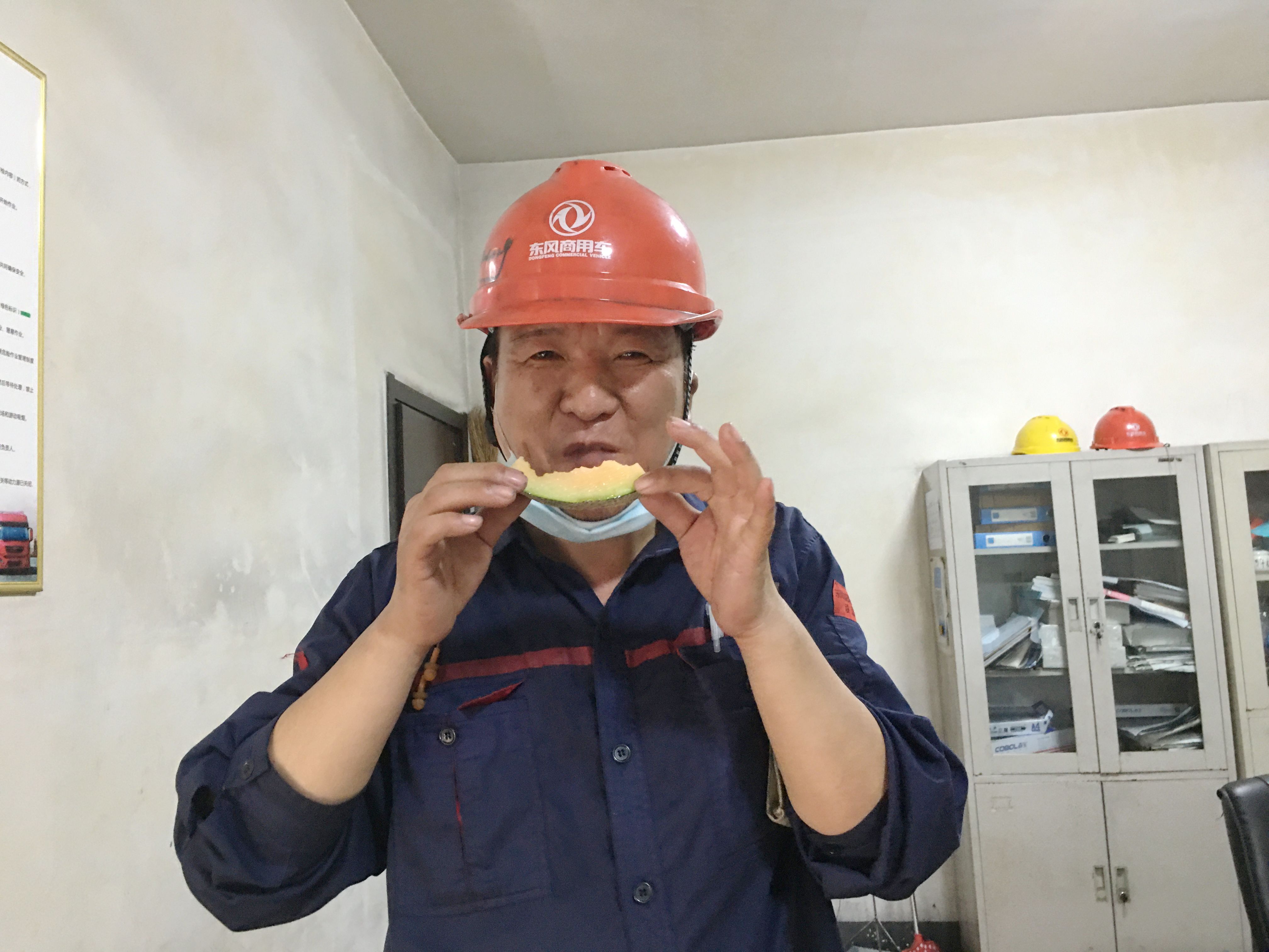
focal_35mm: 29
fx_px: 1063
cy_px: 476
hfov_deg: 61.7
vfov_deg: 48.2
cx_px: 634
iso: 100
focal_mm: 4.15
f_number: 2.2
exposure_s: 1/8
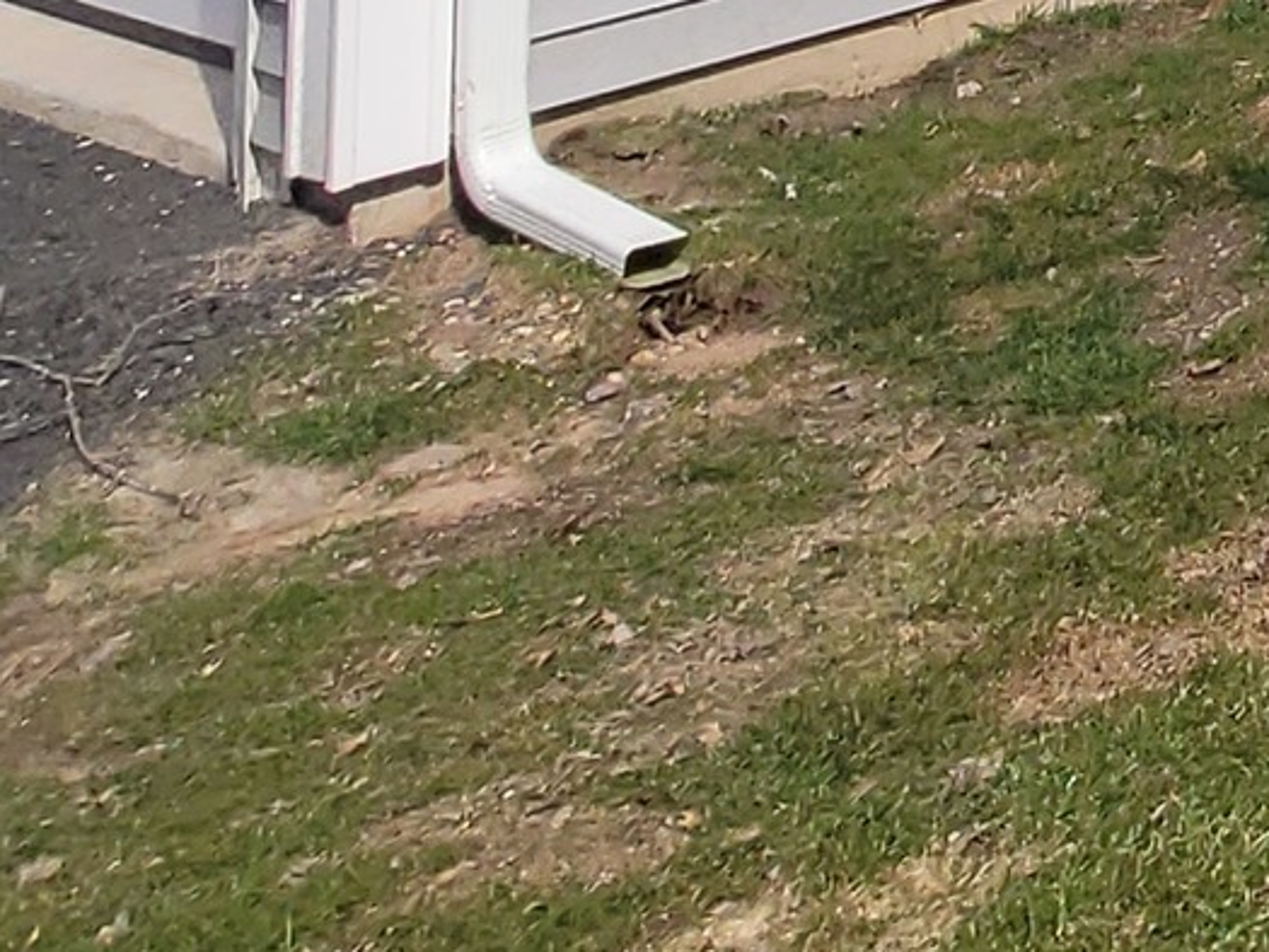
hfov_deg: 17.1
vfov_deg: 14.4
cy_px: -1201
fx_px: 2787
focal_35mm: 76
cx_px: 2666
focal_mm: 2.2
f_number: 2.2
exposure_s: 1/2497
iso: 64
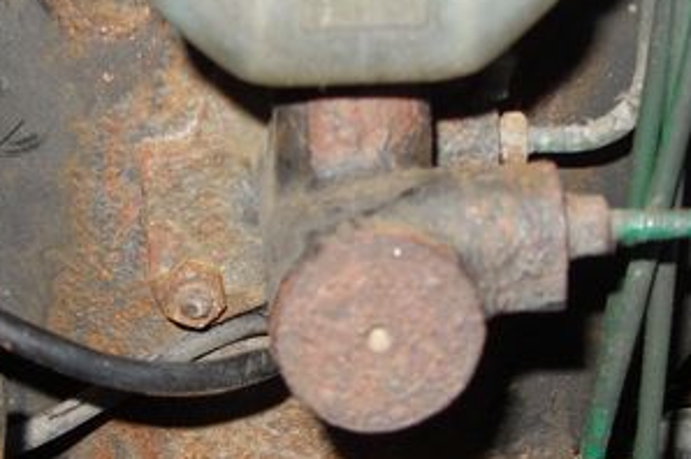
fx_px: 1630
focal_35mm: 85
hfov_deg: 23.9
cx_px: 373
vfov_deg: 16.0
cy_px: 318
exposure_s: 1/30
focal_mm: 7.8
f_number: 2.8
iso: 50
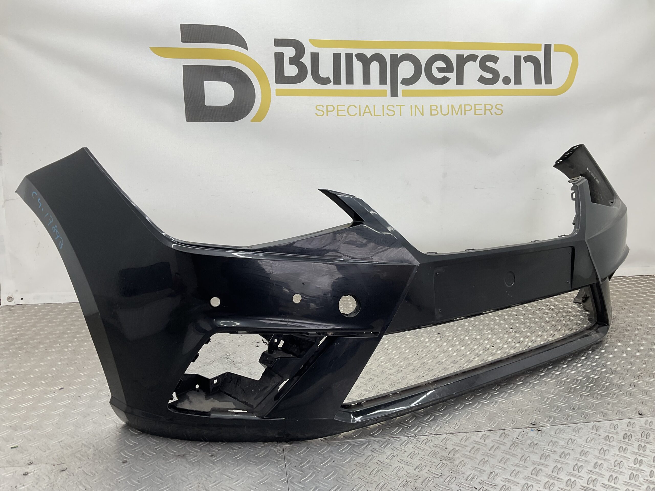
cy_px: 246
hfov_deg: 61.7
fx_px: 549
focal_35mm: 29
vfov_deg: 48.2
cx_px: 328
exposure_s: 1/120
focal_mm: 3
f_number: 1.8
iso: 25
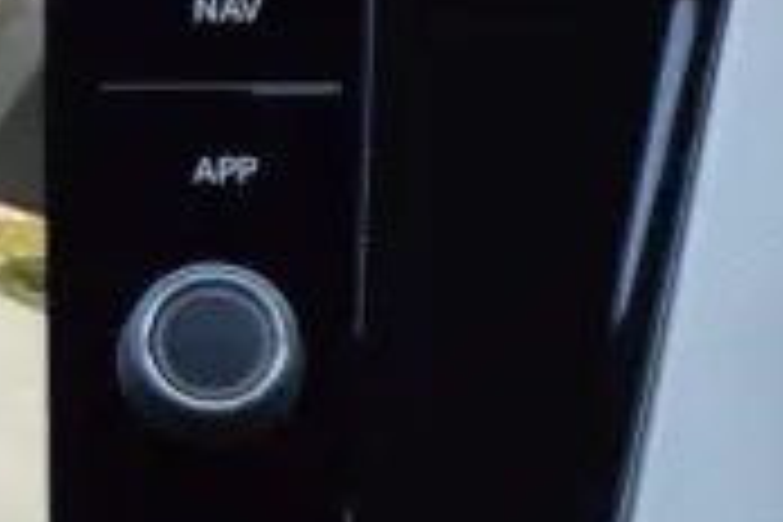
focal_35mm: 552
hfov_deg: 3.7
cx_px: -648
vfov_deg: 2.5
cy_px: 565
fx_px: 12005
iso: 1400
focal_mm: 100
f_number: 5.6
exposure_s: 1/160
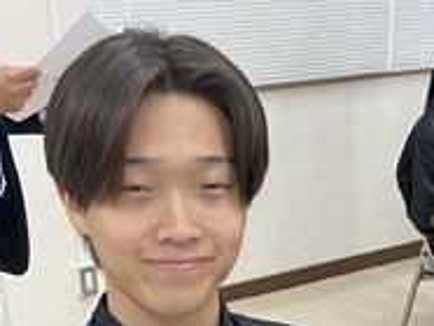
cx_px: 271
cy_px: 442
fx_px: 967
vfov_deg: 17.8
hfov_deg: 25.2
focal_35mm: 77
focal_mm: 3.99
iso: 64
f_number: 1.8
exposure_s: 1/50
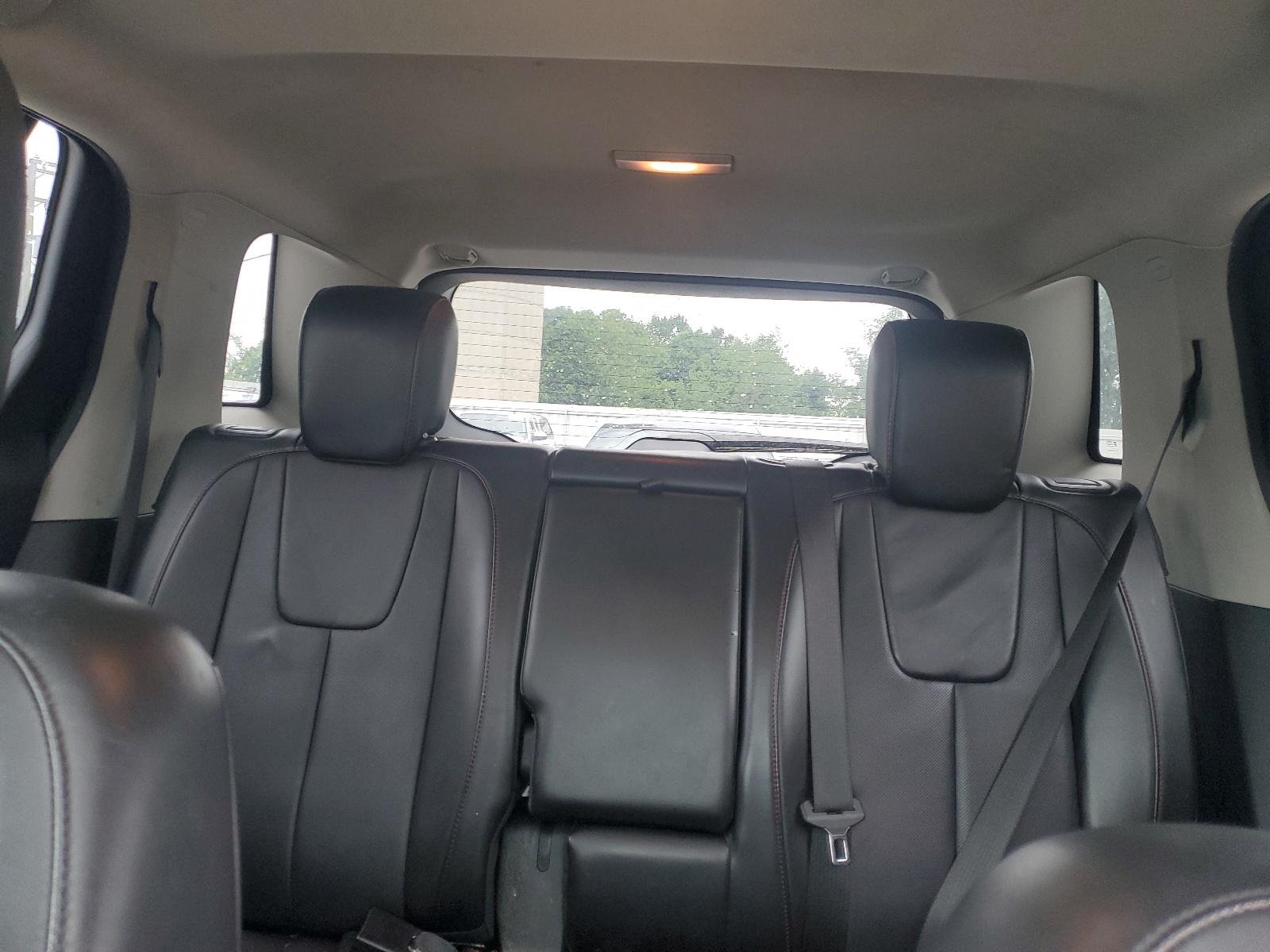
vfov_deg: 53.1
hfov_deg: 67.3
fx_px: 954
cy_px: 476
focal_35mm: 26
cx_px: 635
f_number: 1.5
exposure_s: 1/120
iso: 96
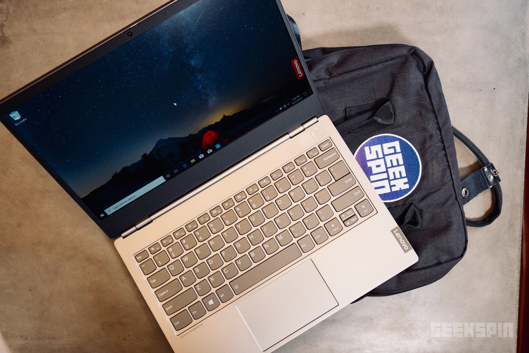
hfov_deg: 57.2
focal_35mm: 33
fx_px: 485
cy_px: 176
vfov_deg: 40.0
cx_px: 264
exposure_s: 1/60
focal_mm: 22.3
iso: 500
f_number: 3.6
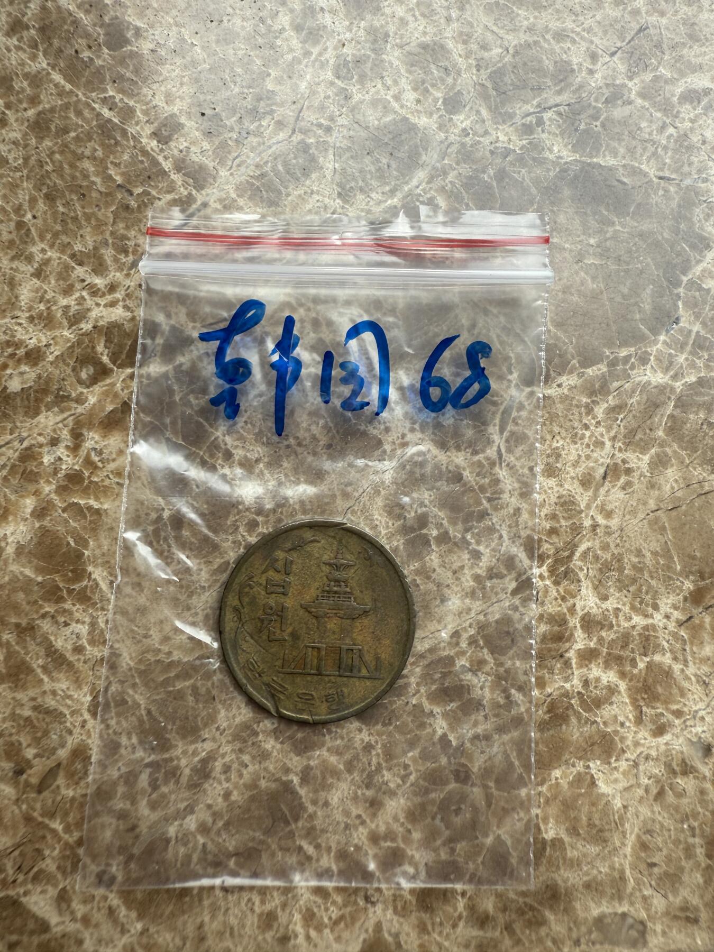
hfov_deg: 56.8
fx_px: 660
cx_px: 357
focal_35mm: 24
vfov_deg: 71.6
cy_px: 476
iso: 40
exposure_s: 1/117
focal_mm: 2.22
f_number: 2.2
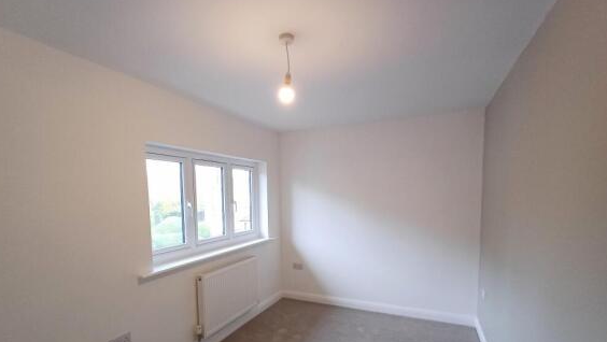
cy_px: 221
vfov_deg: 60.0
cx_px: 300
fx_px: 290
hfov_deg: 92.6
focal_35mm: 18
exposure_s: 1/50
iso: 100
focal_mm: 1.64
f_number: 2.2
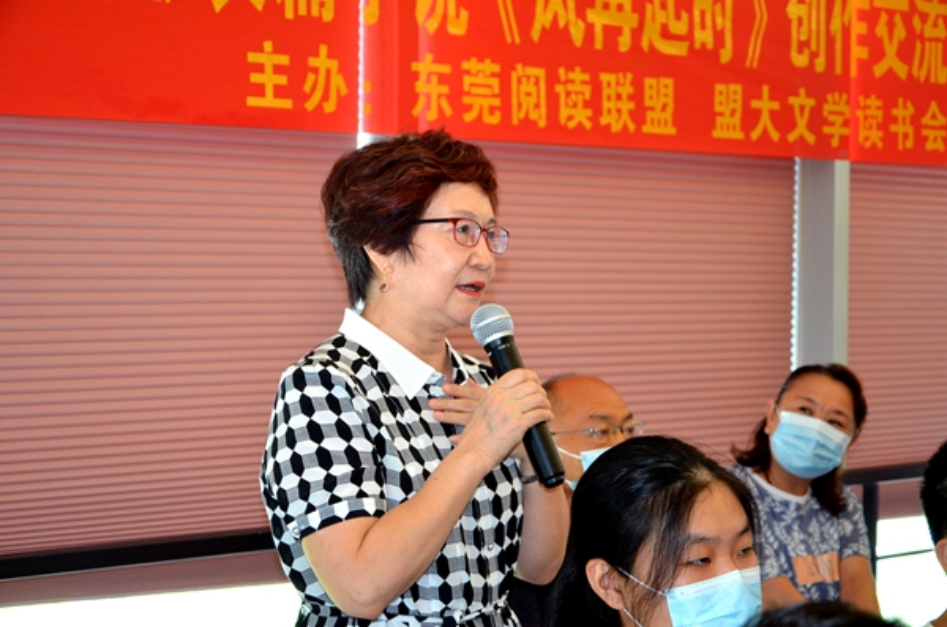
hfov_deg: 32.0
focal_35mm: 63
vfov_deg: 21.5
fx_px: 1653
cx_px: 474
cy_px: 314
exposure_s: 1/60
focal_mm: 42
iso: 1250
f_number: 4.8
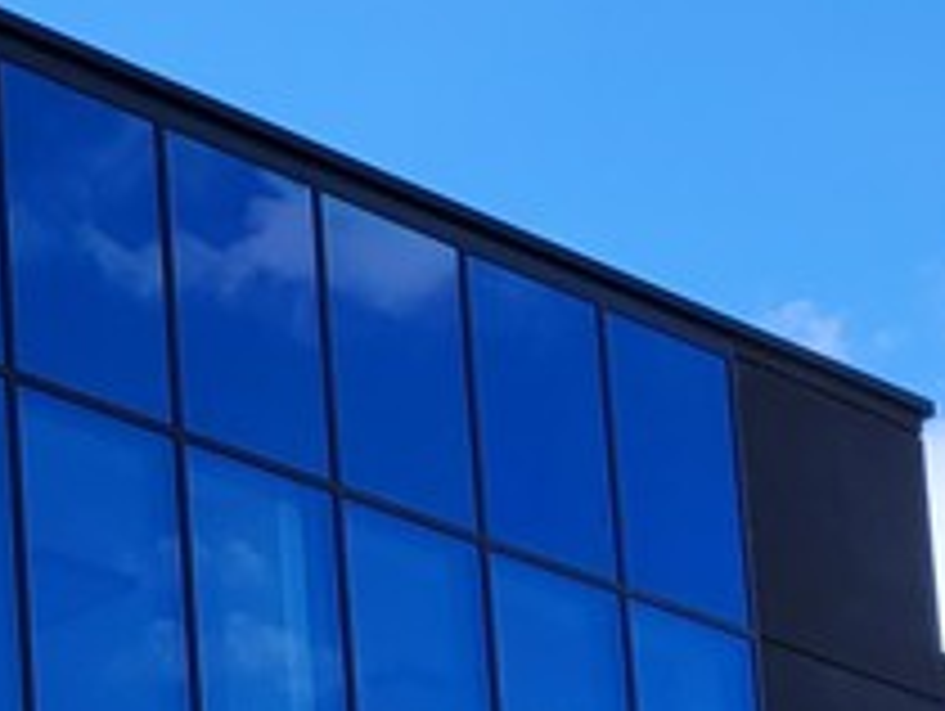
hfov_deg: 10.7
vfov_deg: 8.0
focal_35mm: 178
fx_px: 4865
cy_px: 1364
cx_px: -428
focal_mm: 5.4
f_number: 1.8
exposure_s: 1/1517
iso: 40
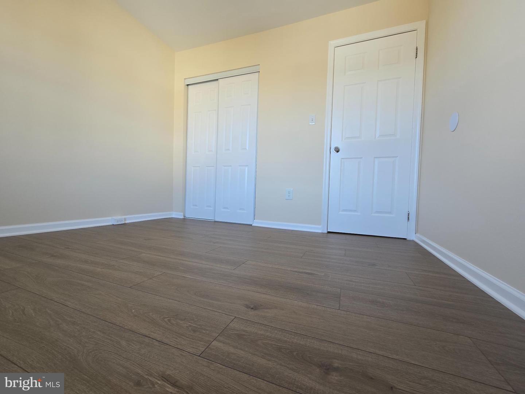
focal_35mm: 13
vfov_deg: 89.9
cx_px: 262
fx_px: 197
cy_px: 197
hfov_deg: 106.2
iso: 50
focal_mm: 2.2
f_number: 2.2
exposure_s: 1/60
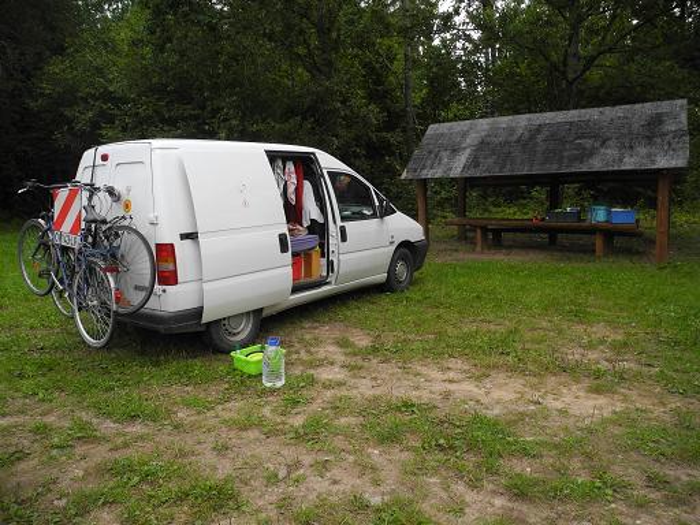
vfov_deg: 49.7
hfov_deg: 63.4
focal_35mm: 28
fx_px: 566
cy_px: 262
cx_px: 350
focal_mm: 6
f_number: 2.8
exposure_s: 1/500
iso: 100
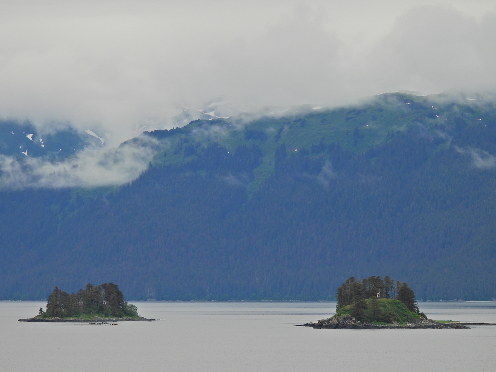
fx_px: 2866
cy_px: 186
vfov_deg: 7.4
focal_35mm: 200
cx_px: 248
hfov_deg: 9.9
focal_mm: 35.7
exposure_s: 1/640
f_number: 4.5
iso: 100
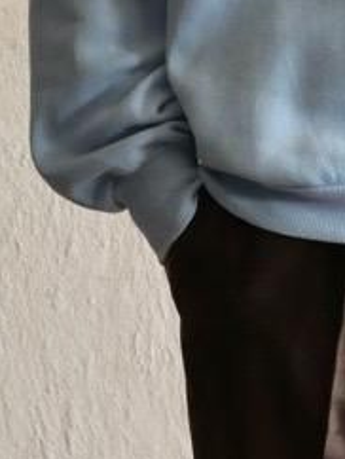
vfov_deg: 6.7
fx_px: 3927
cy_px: 35
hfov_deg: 5.0
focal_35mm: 296
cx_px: 438
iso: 800
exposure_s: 1/100
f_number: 3.9
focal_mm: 42
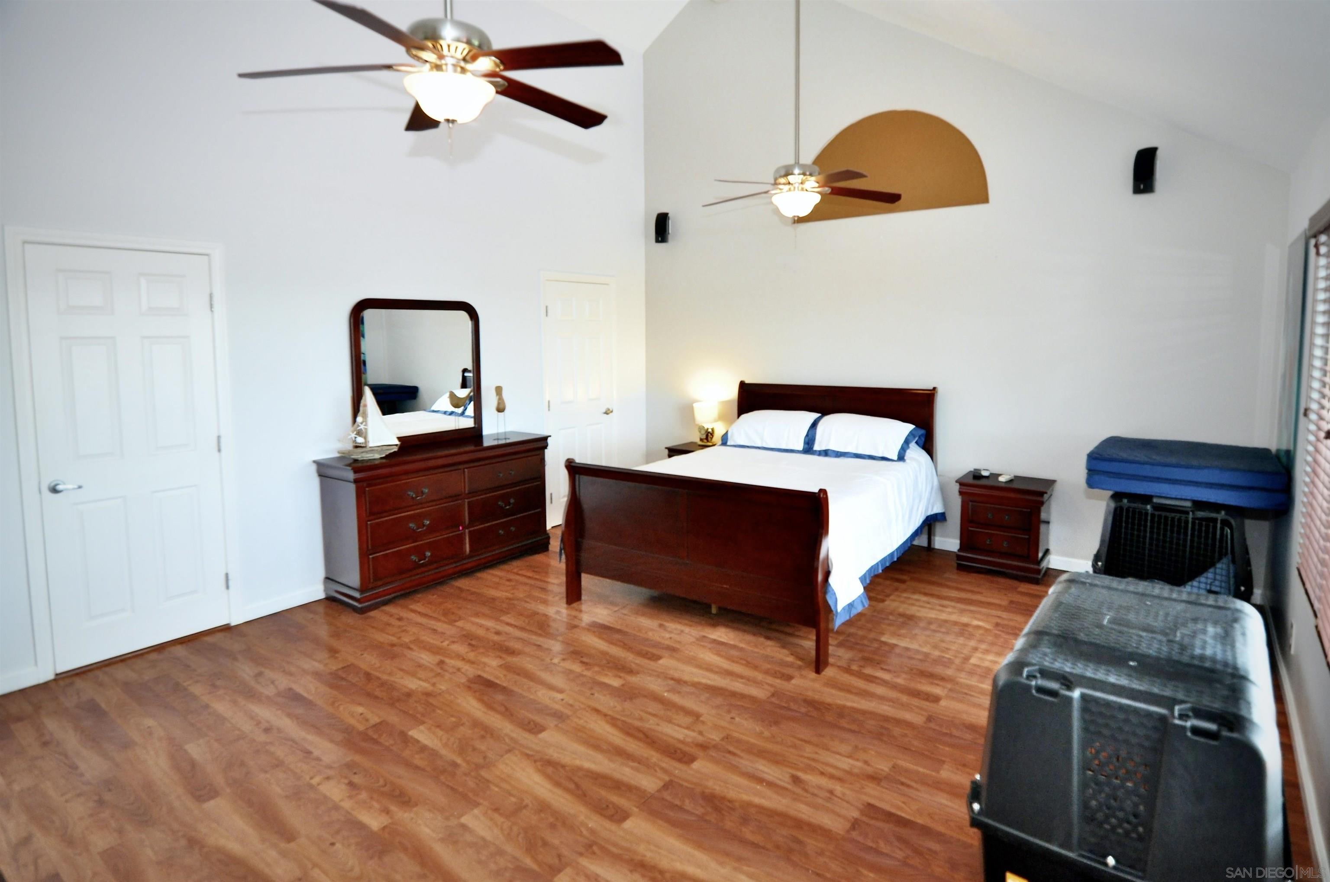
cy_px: 441
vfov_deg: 71.9
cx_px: 665
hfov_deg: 95.1
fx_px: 609
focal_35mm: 16
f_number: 3.2
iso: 800
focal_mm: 11
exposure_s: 1/40
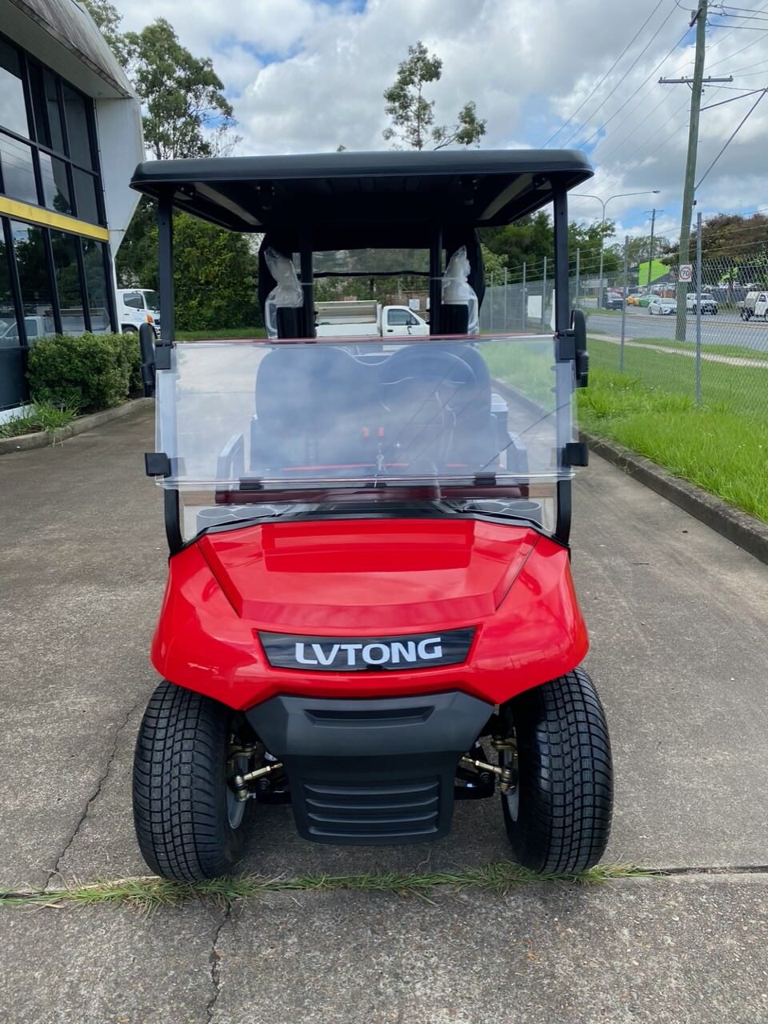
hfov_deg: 53.1
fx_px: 769
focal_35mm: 26
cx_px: 384
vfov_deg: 67.3
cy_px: 512
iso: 32
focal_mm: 4.25
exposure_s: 1/990
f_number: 1.8
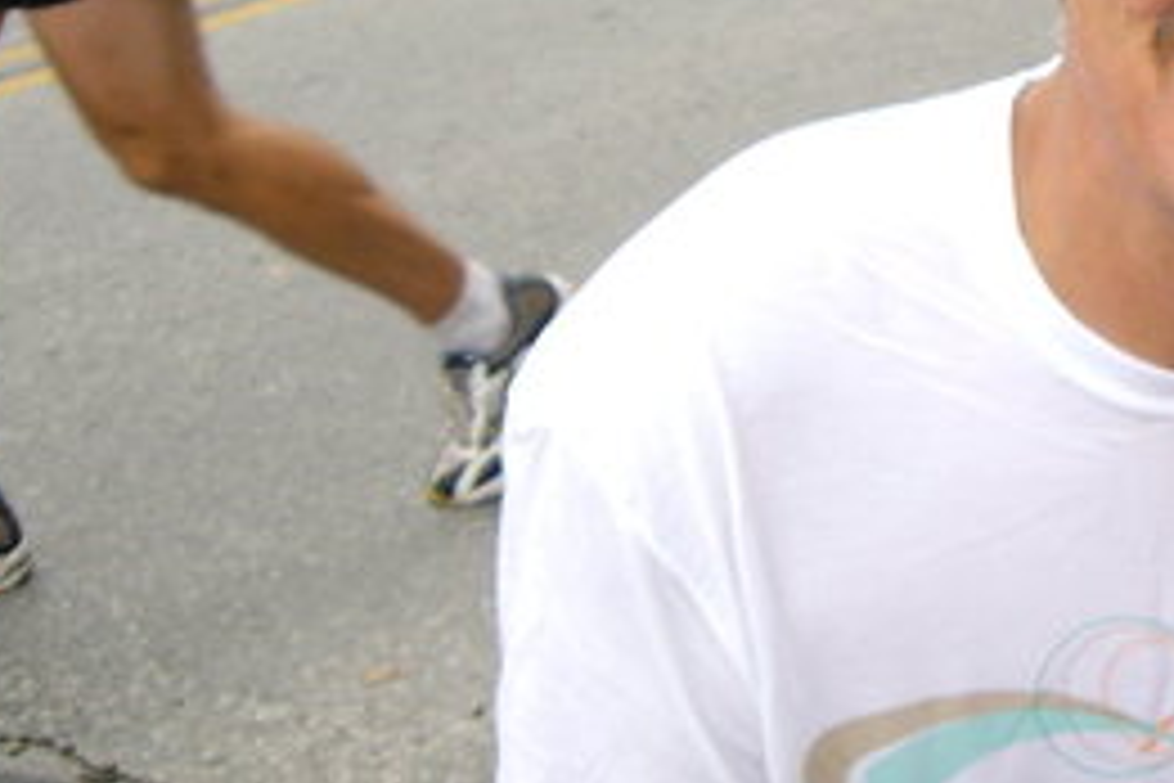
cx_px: 1228
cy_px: 176
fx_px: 3163
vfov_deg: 14.0
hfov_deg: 20.2
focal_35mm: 97
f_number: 2.7
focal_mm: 6.2
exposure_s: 1/200
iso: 100
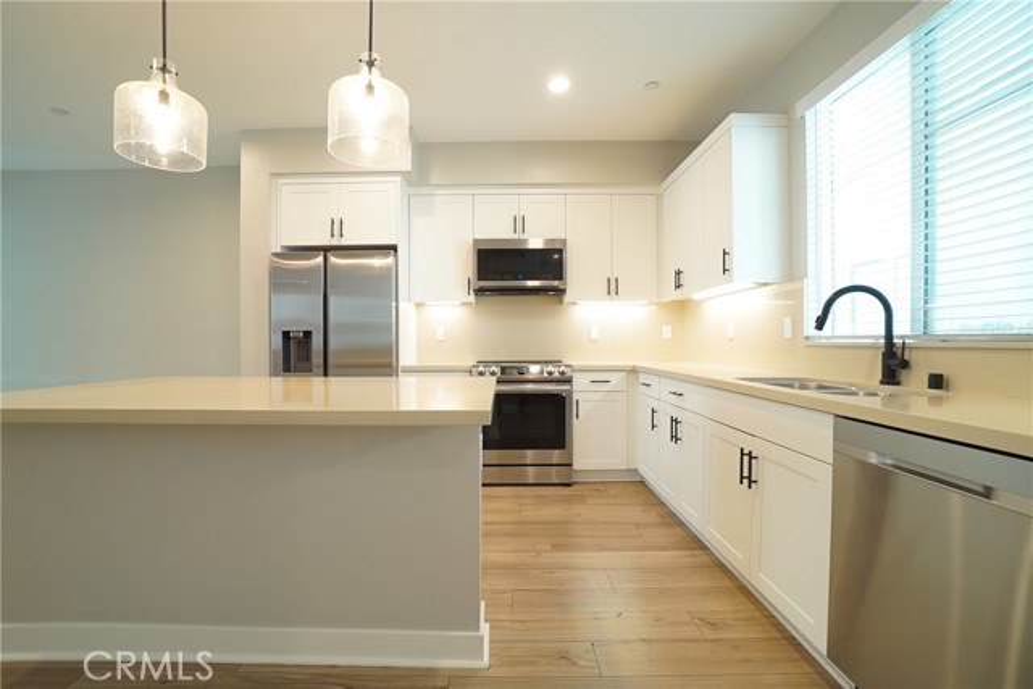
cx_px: 516
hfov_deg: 100.4
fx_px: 430
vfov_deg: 77.4
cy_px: 344
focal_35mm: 15
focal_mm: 10
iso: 800
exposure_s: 1/40
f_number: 6.3
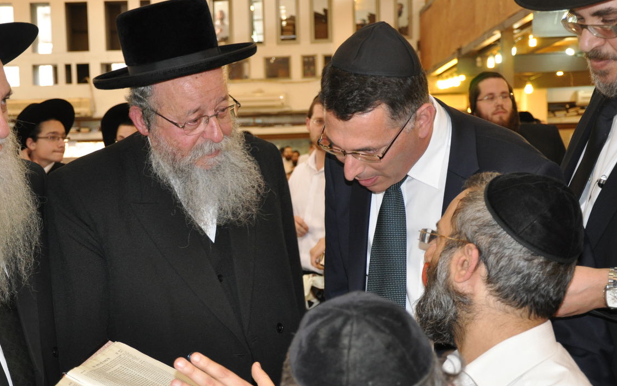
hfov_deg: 30.7
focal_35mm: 67
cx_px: 239
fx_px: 1121
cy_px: 224
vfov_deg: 19.5
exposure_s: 1/60
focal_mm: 35
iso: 800
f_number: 4.5
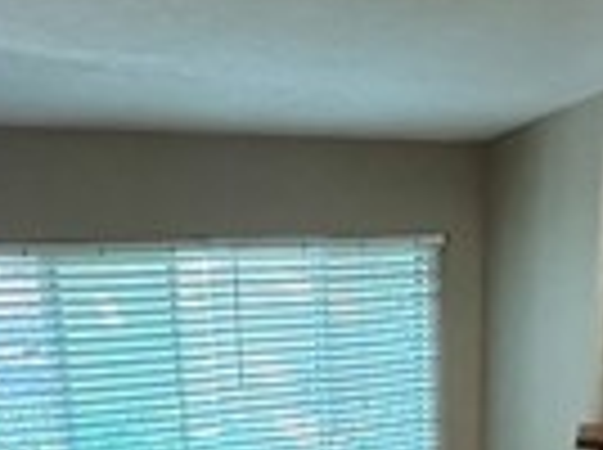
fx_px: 1165
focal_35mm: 67
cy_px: 796
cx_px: 369
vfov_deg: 17.8
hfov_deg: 28.9
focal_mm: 2.22
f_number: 2.2
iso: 800
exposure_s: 1/60
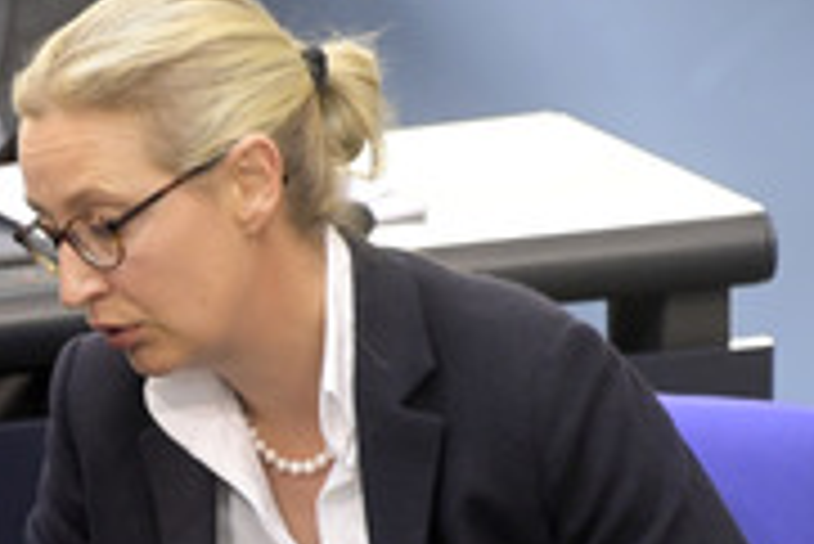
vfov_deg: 1.2
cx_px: -110
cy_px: 418
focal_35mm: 1195
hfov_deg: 1.7
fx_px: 27041
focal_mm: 480
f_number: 5.6
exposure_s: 1/320
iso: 8000
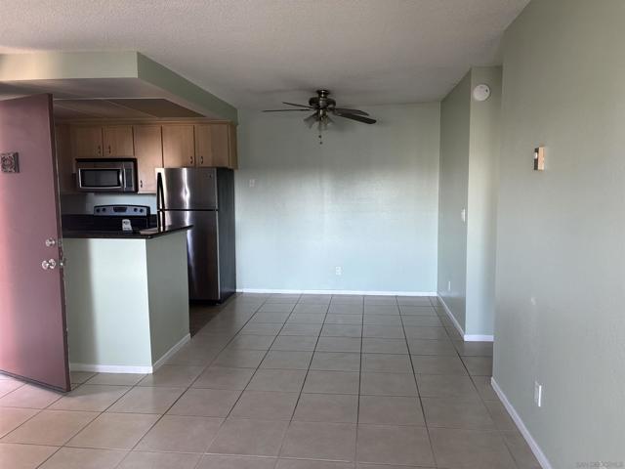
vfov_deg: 53.1
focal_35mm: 26
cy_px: 234
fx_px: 469
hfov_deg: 67.3
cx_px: 312
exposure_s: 1/61
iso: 125
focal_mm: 5.96
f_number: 1.6
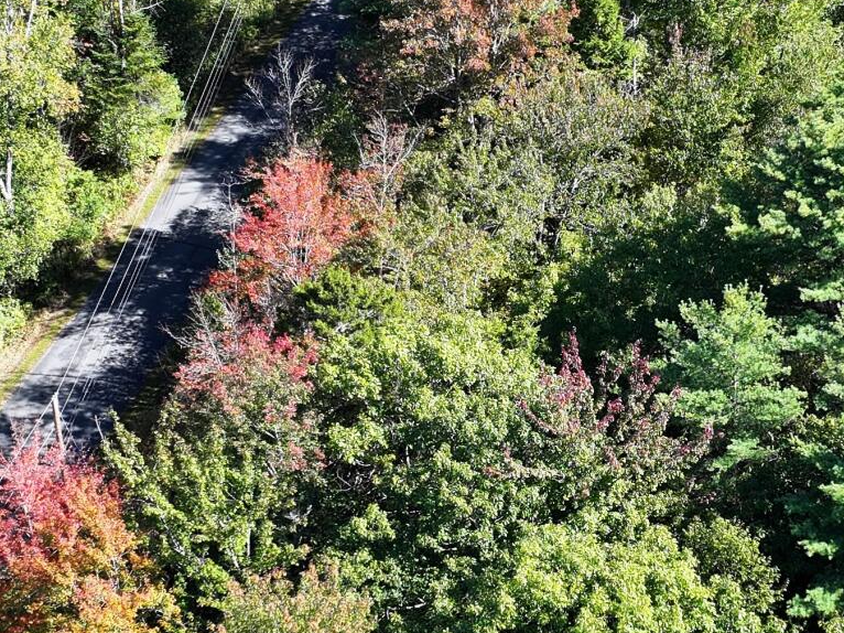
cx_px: 558
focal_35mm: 94
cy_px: 450
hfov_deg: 20.8
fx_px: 2291
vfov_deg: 15.7
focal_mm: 12.29
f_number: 2.8
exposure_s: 1/800
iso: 100
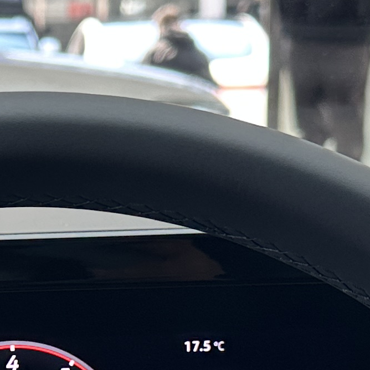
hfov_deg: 13.4
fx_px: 1548
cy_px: 385
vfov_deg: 13.4
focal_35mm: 128
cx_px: -26
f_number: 1.78
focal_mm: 6.86
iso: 80
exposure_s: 1/152
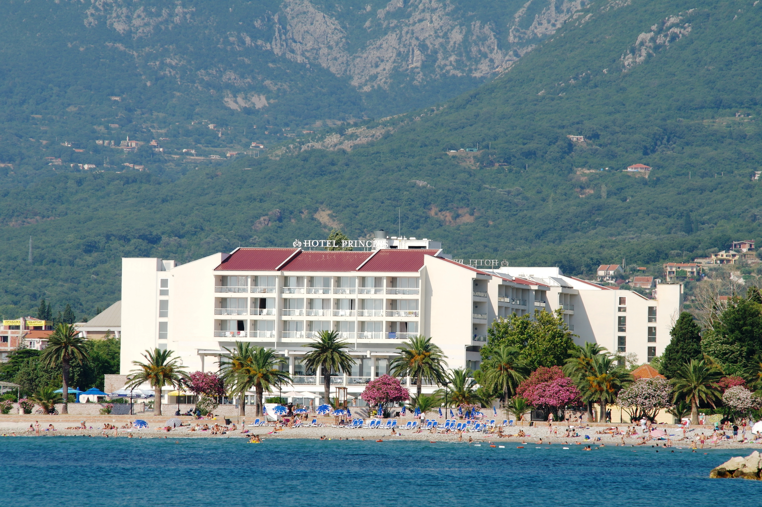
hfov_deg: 8.4
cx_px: 381
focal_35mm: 246
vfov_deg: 5.6
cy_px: 254
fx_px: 5204
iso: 100
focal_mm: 160
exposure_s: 1/125
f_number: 10
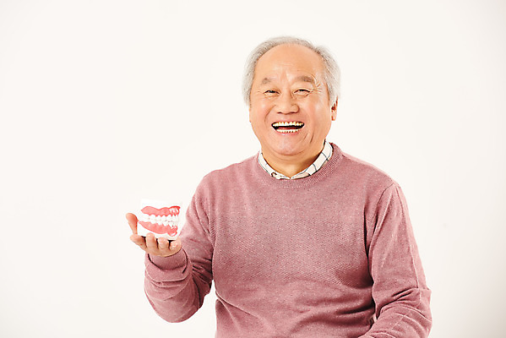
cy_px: 169
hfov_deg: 10.3
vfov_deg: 6.9
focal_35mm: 200
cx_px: 253
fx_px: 2812
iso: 100
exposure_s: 1/125
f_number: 8
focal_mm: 200
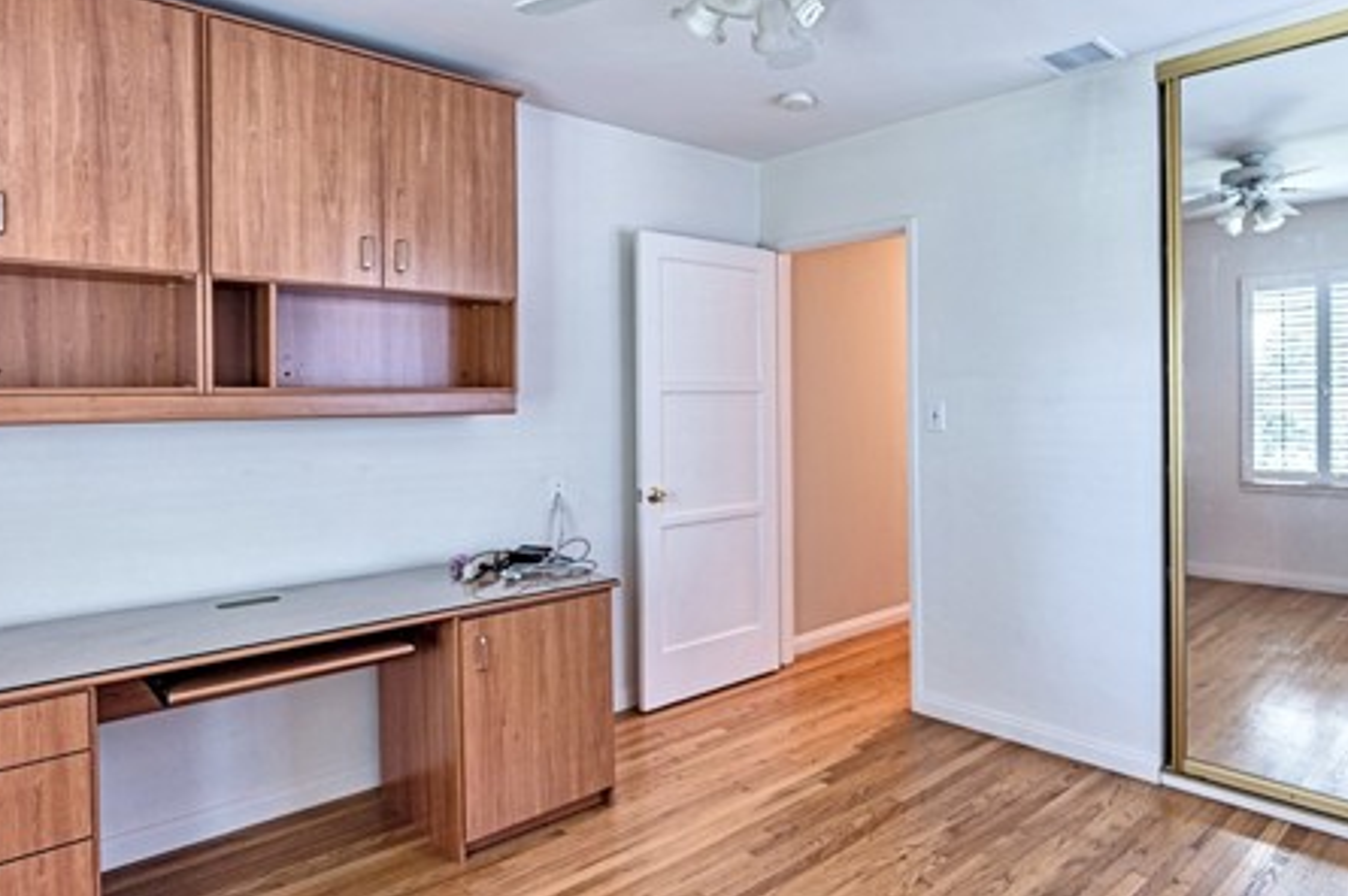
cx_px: 779
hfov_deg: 75.6
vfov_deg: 54.9
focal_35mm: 23
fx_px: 861
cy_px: 403
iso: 125
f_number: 2.8
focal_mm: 16
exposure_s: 1/15
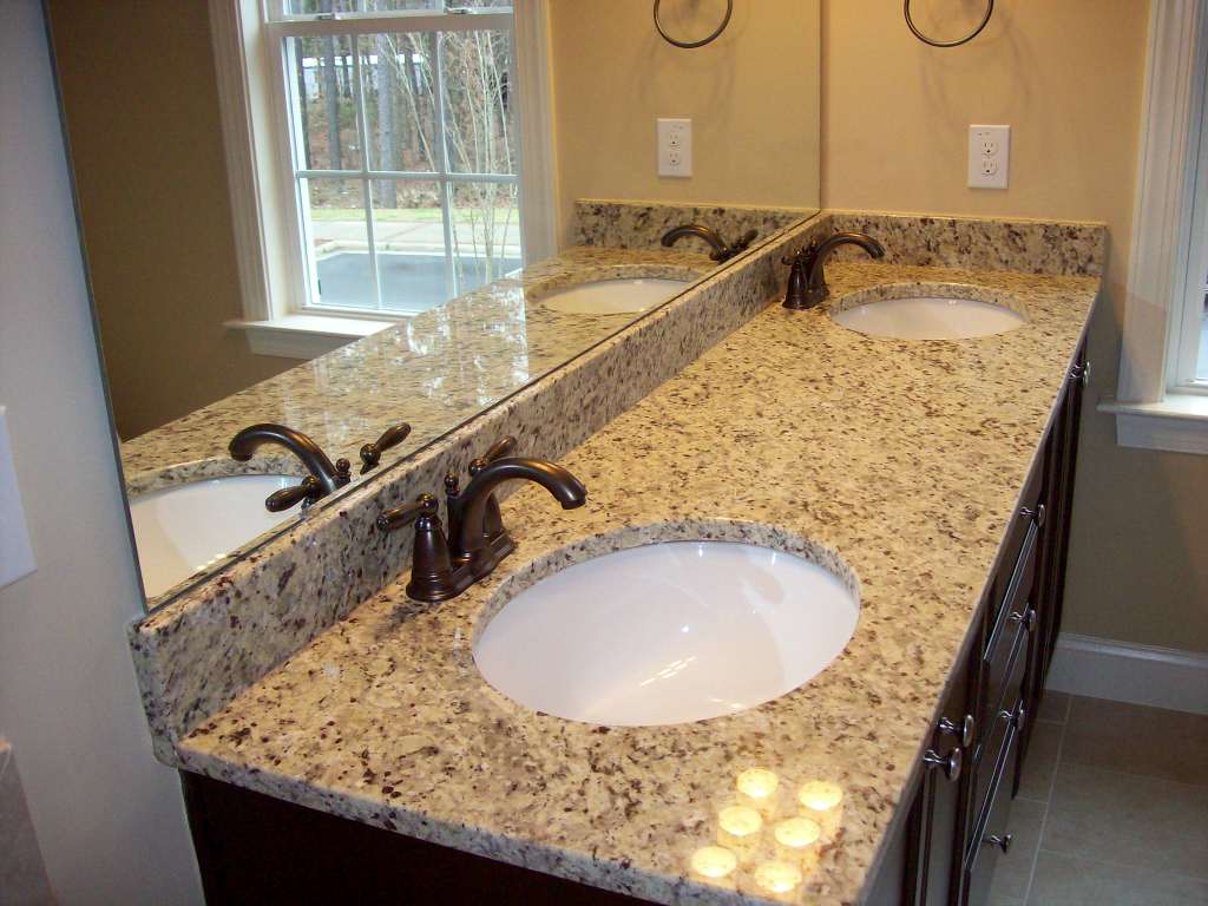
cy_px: 453
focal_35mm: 36
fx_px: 1256
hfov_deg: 51.4
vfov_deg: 39.7
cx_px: 604
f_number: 2.7
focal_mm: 6
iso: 140
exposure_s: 1/64
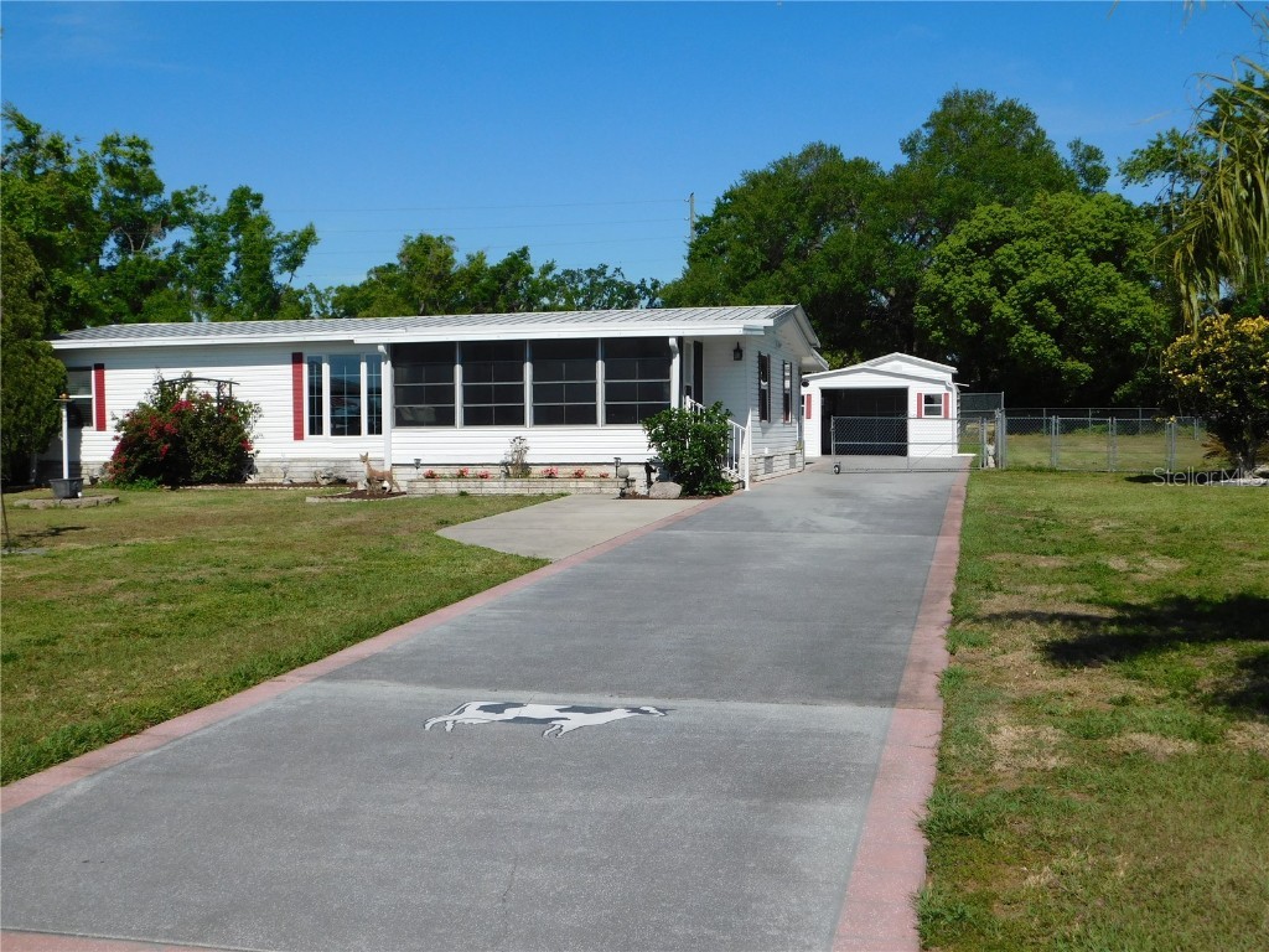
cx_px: 634
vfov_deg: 36.0
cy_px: 476
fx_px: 1466
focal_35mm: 40
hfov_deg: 46.8
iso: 125
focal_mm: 7.1
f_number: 7.2
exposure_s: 1/640
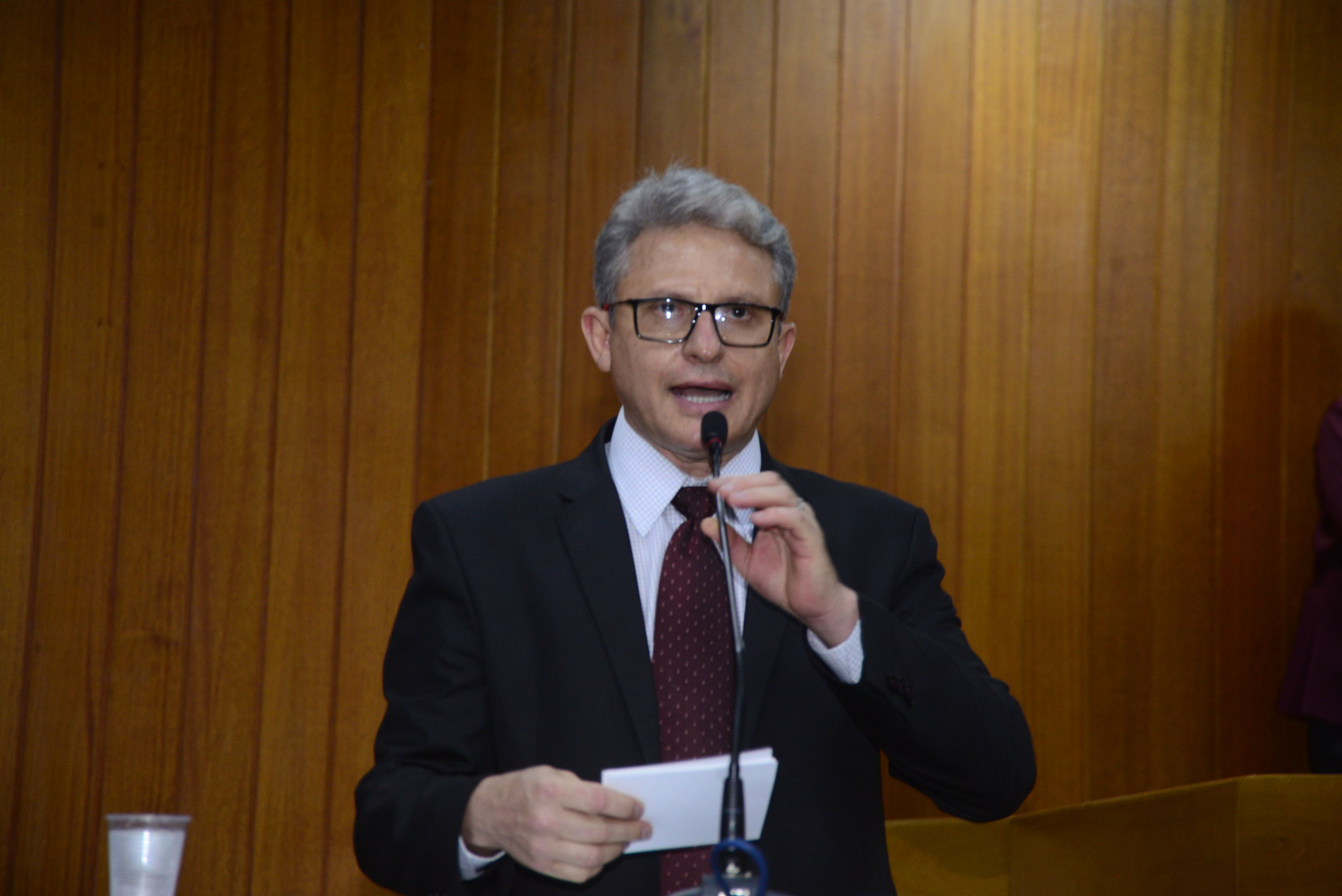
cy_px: 448
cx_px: 671
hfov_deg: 17.1
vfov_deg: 11.4
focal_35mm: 120
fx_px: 4475
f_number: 5.6
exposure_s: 1/60
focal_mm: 120
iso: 2000
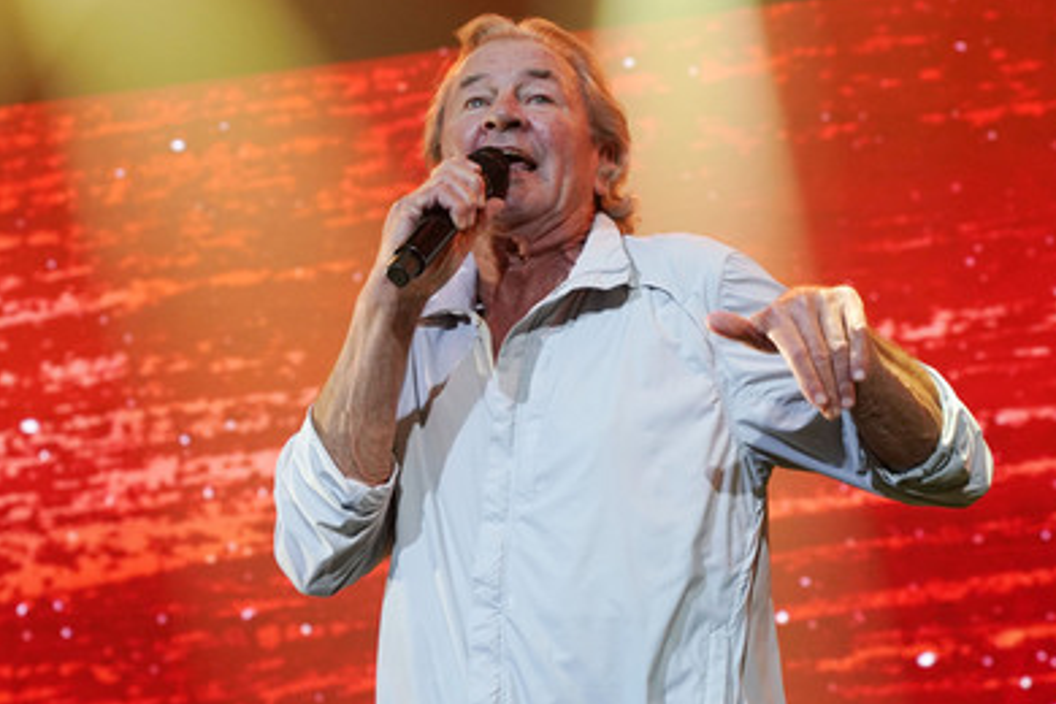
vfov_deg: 20.3
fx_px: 1965
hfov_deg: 30.1
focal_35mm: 67
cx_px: 537
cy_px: 355
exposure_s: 1/500
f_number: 5.6
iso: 1600
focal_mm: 58
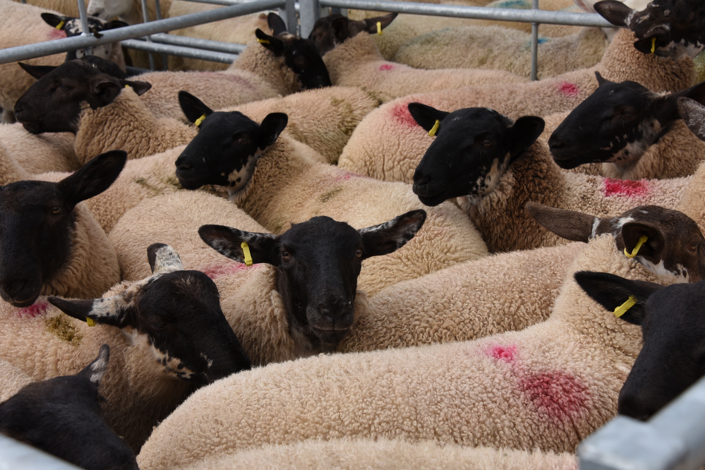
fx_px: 1214
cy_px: 235
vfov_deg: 21.9
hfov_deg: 32.4
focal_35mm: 62
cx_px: 352
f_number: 10
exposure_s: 1/1000
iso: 800
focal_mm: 62
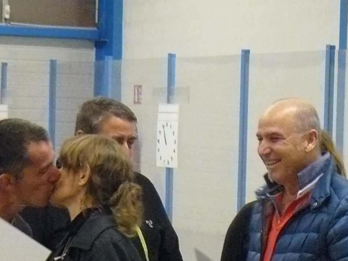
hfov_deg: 10.0
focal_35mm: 197
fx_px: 1980
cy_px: 260
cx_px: 146
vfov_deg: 7.5
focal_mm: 10.2
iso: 400
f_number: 3.2
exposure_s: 1/20
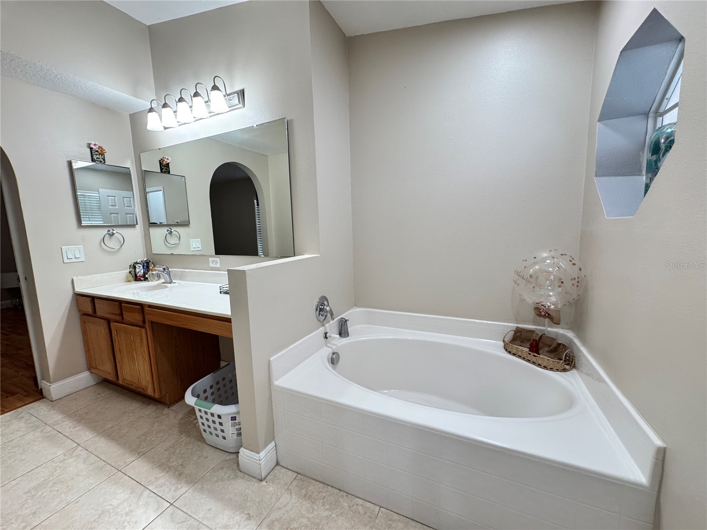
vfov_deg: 85.7
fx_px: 286
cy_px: 265
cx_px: 354
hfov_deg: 102.1
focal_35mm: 14
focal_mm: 2.22
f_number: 2.2
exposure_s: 1/120
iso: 250
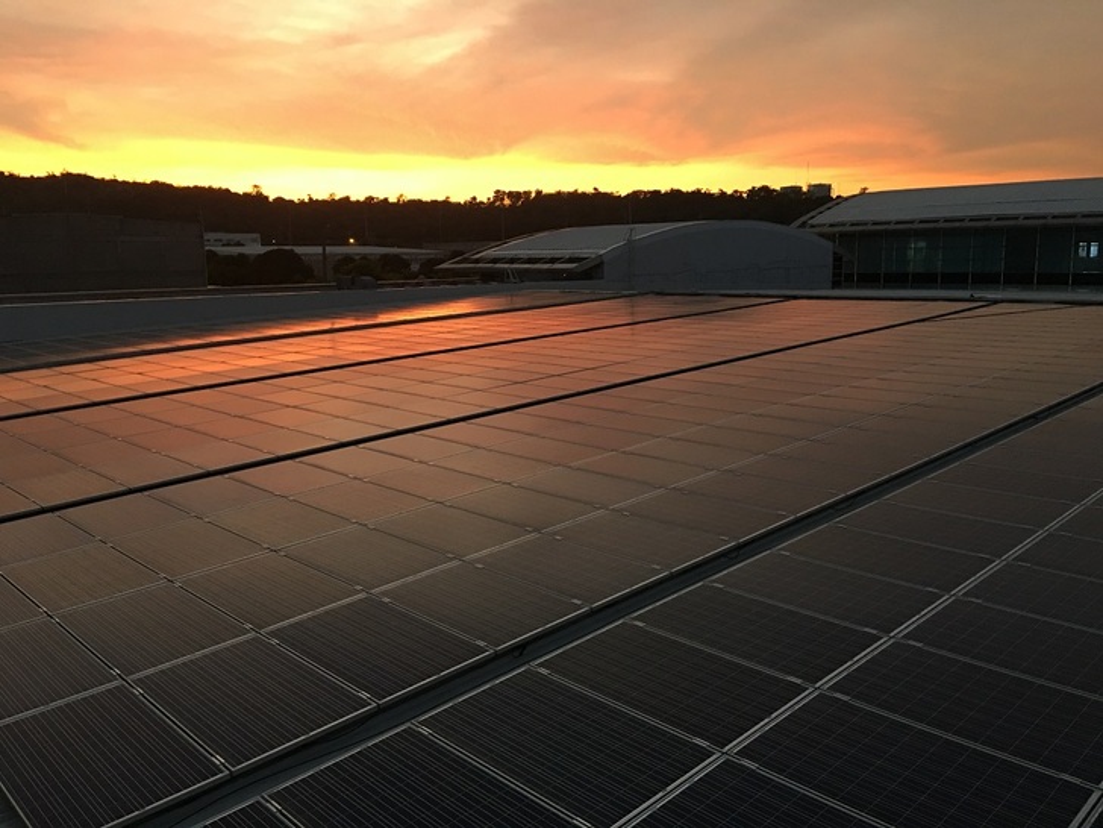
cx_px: 552
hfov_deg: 61.7
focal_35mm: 29
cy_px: 414
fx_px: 924
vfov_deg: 48.2
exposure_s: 1/15
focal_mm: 4.15
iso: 80
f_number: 2.2
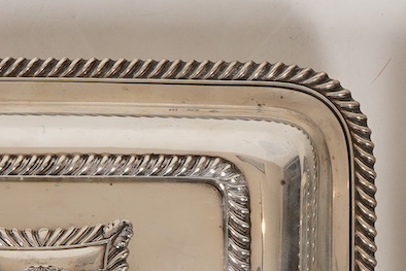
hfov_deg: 11.3
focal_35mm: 180
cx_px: 414
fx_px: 2031
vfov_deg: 7.5
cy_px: 352
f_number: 22
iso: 400
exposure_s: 1/125
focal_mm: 30
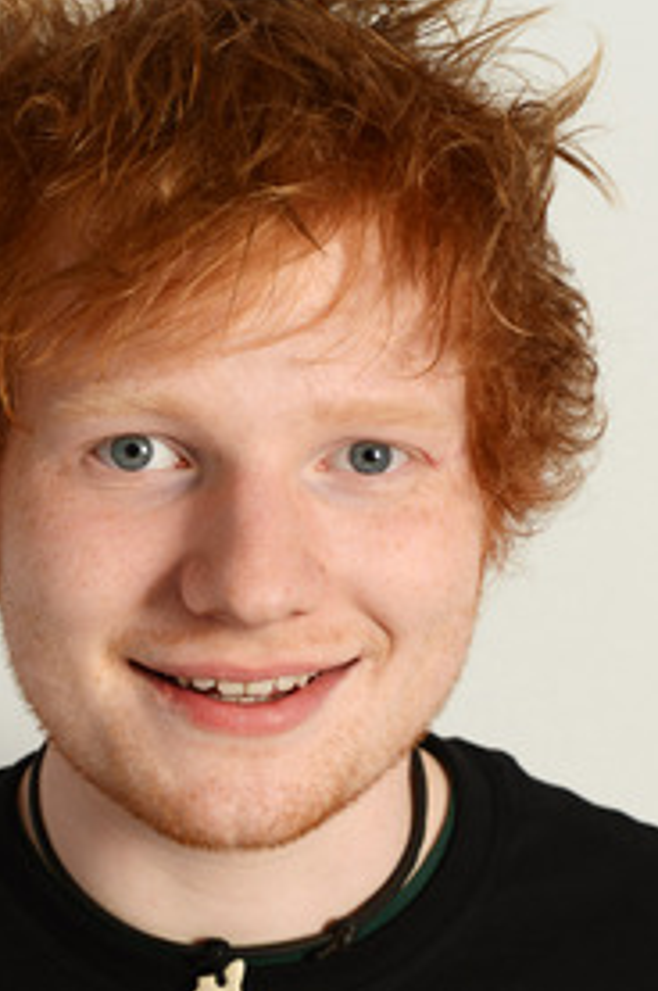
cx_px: 232
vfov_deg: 20.2
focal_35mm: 101
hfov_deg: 13.5
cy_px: 587
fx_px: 2776
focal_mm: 70
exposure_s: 1/100
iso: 100
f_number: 9
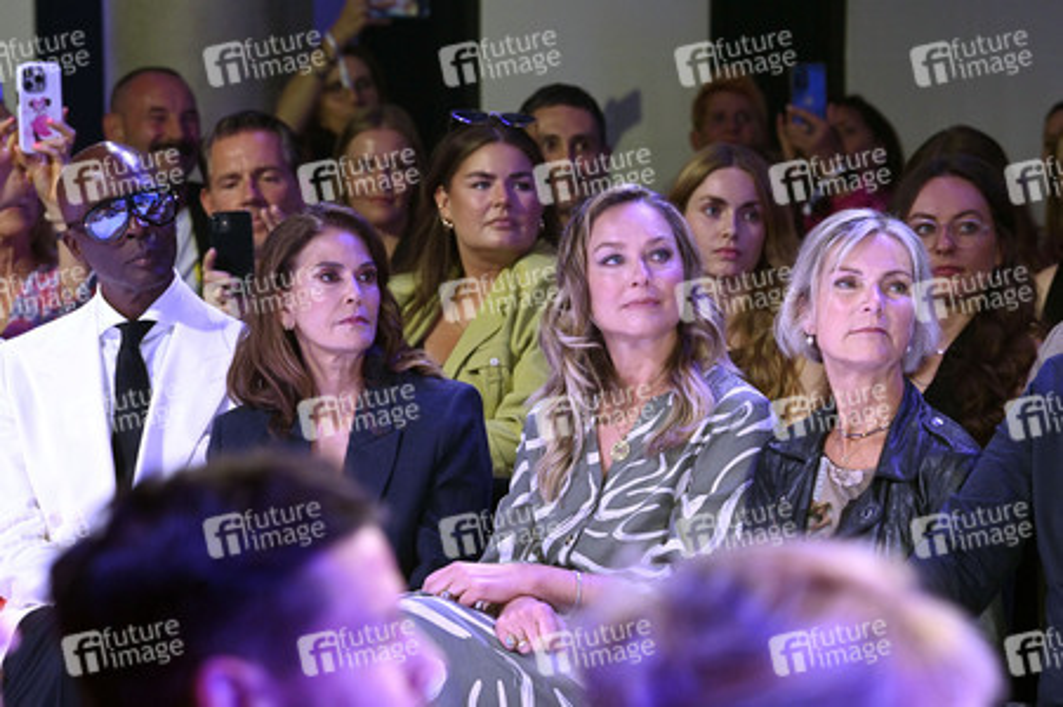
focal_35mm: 200
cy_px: 354
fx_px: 5901
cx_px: 532
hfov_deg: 10.3
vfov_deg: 6.9
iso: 4000
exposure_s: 1/250
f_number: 8
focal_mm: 200
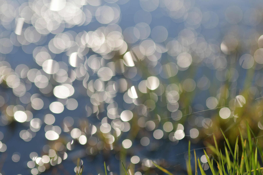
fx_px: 928
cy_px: 88
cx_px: 132
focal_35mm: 127
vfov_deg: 10.8
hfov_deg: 16.1
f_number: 2
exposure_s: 1/3200
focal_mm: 85
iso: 100
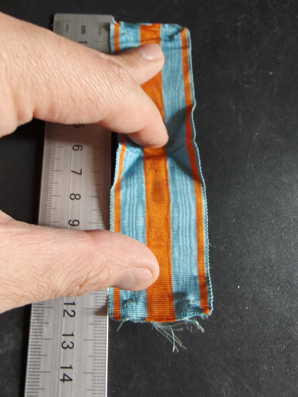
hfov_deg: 58.9
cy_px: 198
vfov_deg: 73.9
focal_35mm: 23
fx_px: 264
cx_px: 149
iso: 320
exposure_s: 1/50
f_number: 2
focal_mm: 2.32
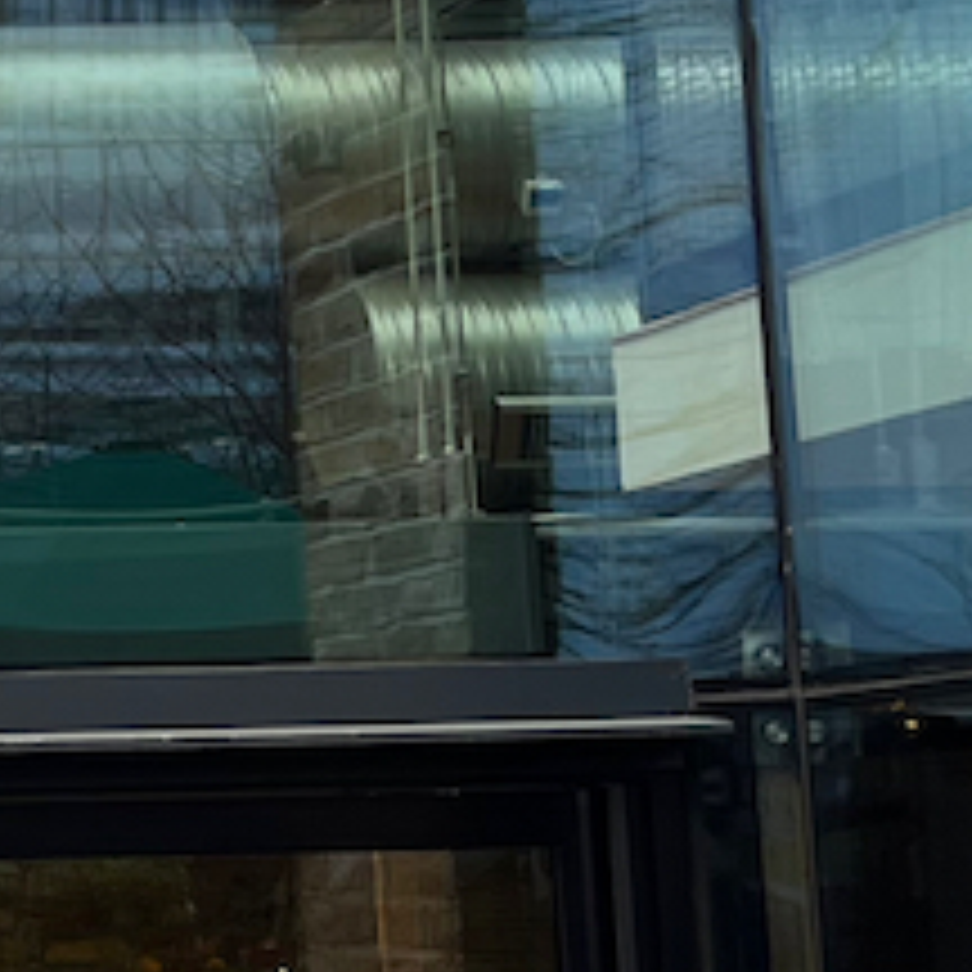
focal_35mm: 136
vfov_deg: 12.8
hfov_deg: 11.6
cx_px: -922
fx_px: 4320
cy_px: 333
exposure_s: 1/148
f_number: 1.6
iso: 40
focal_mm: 5.1
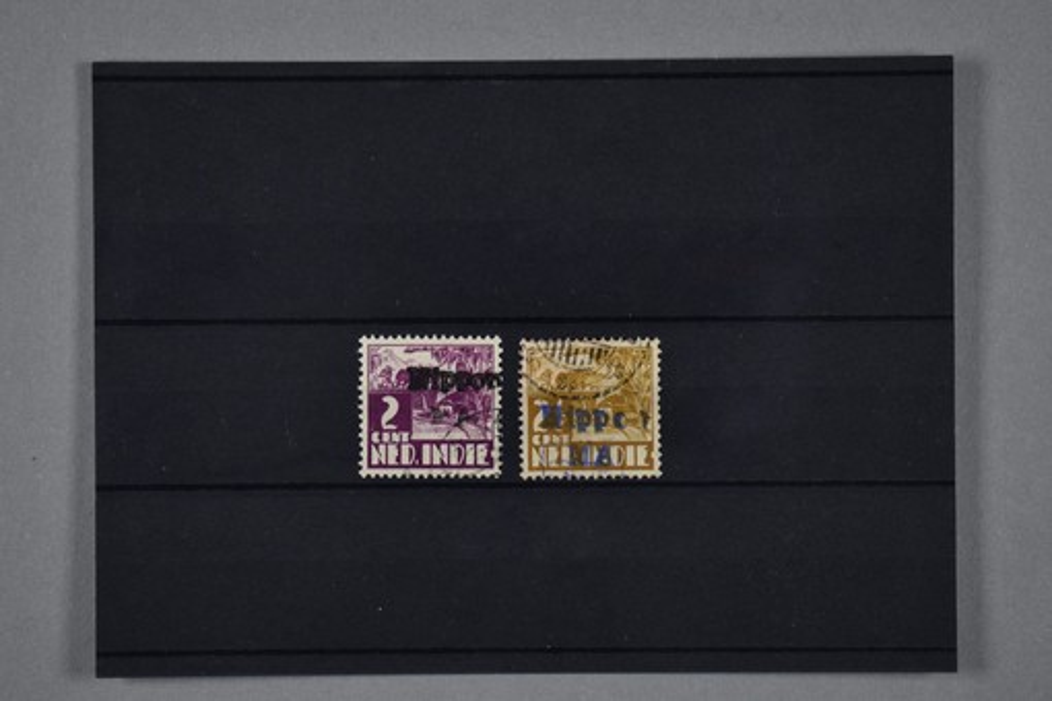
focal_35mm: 68
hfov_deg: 29.9
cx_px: 526
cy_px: 350
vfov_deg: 20.2
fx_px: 1972
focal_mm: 45
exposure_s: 1/80
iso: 100
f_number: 5
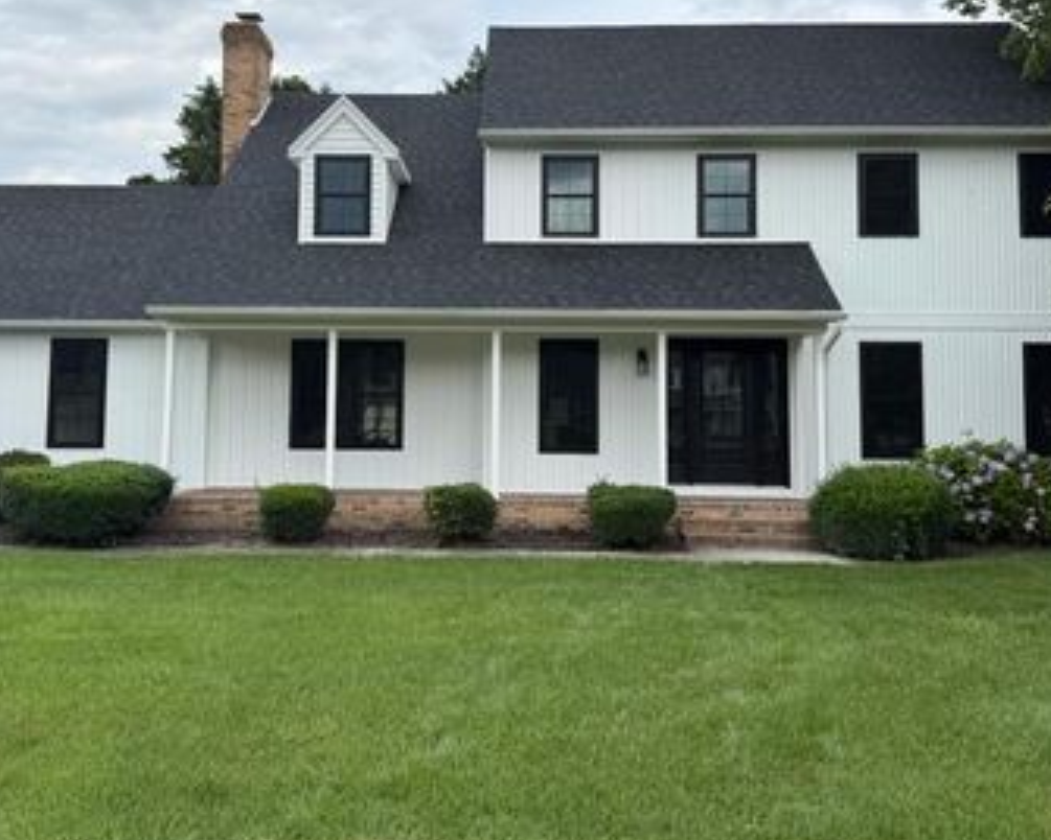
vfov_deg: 42.0
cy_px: 321
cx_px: 474
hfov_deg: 51.4
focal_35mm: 35
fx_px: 1089
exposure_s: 1/2110
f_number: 1.78
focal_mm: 6.76
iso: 80
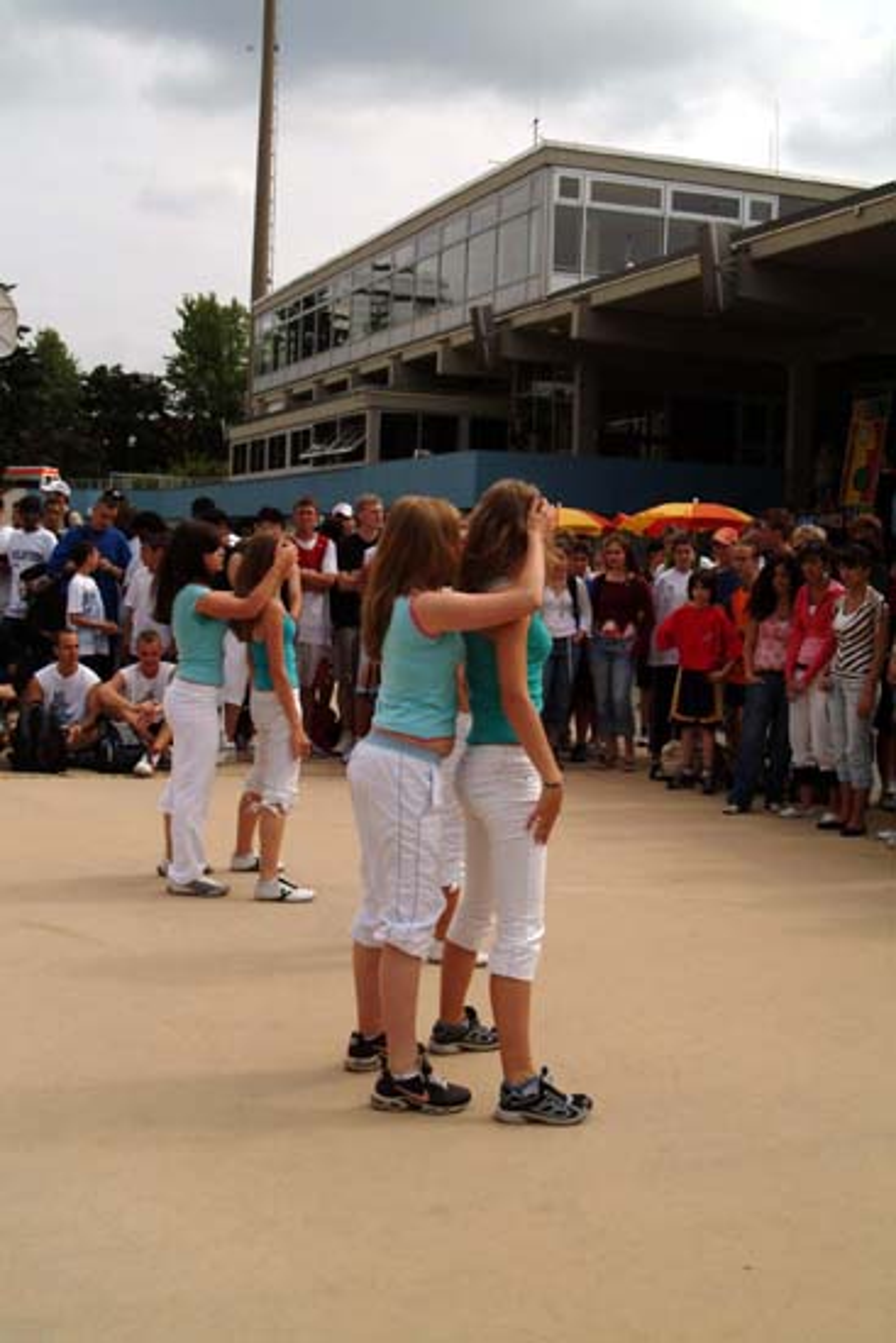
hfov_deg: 31.9
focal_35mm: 42
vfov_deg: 46.4
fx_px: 1567
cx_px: 448
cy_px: 672
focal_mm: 28
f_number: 11
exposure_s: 1/500
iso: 200
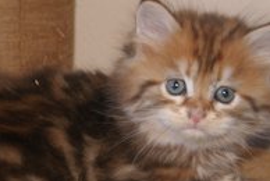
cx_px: 97
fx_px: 1044
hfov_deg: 14.7
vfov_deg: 9.9
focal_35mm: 139
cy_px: 109
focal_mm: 45
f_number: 5.6
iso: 400
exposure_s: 1/60
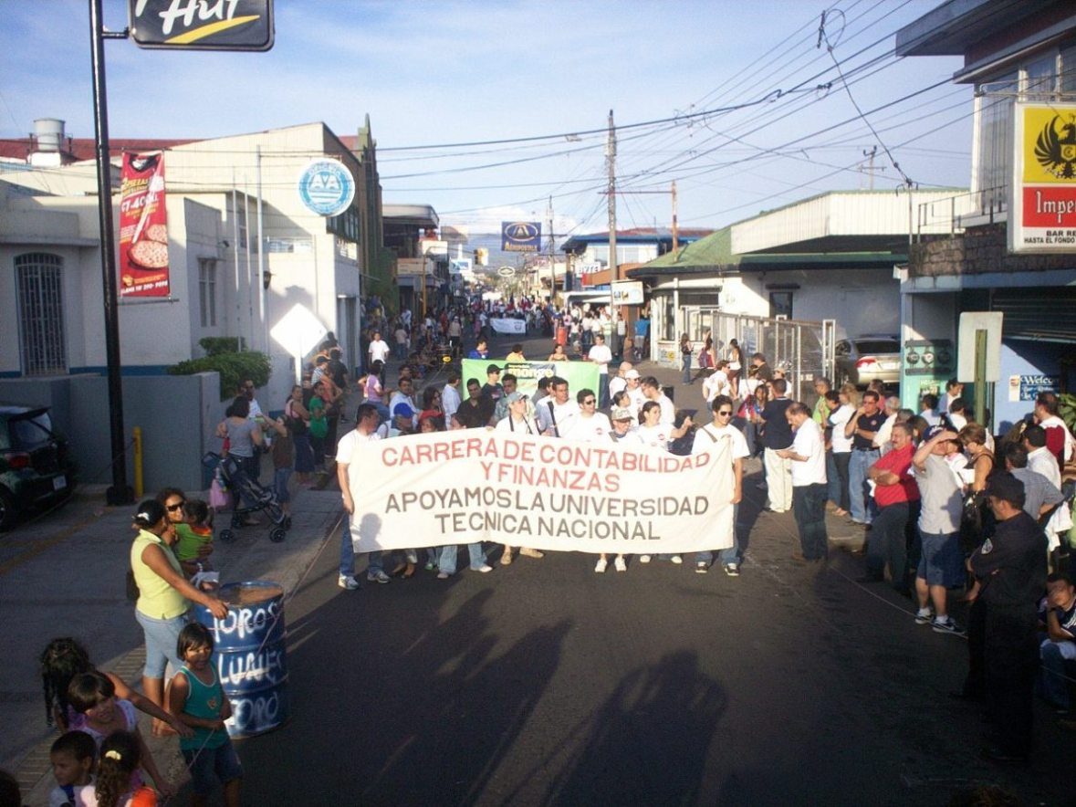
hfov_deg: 51.4
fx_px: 1119
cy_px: 404
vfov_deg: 39.7
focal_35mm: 36
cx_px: 538
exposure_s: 1/326
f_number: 4.5
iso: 100
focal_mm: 6
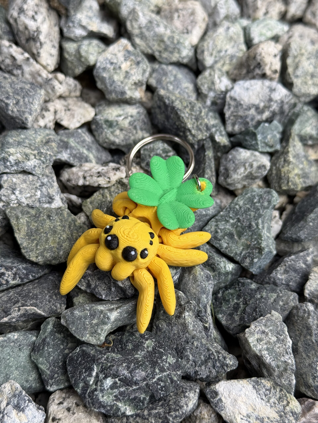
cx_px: 159
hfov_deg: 30.3
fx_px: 588
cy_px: 212
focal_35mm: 48
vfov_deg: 39.7
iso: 80
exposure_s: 1/596
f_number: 1.78
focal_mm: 6.76
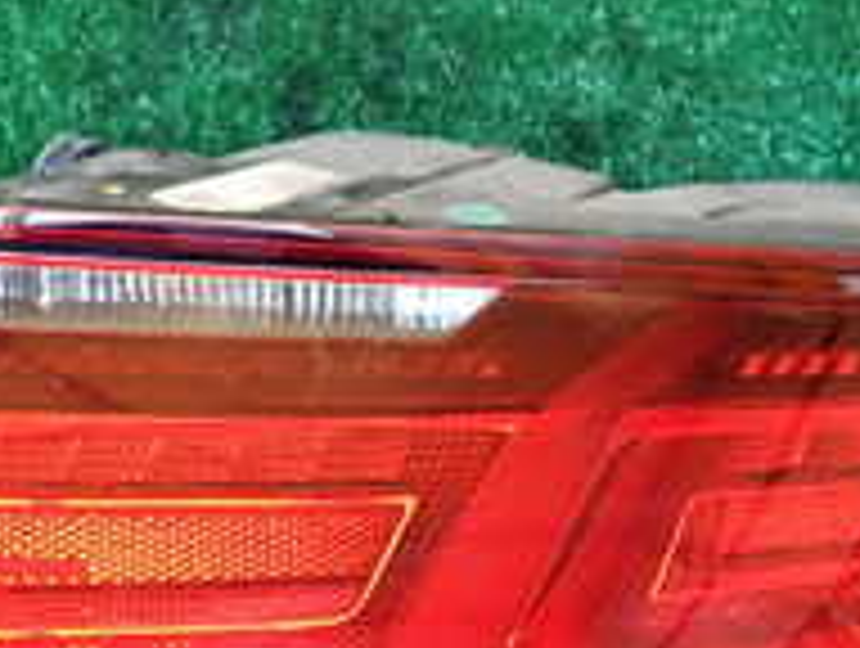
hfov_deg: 20.7
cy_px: 414
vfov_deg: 15.8
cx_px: 243
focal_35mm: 94
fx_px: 2340
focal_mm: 5.4
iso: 200
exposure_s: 1/30
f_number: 2.3
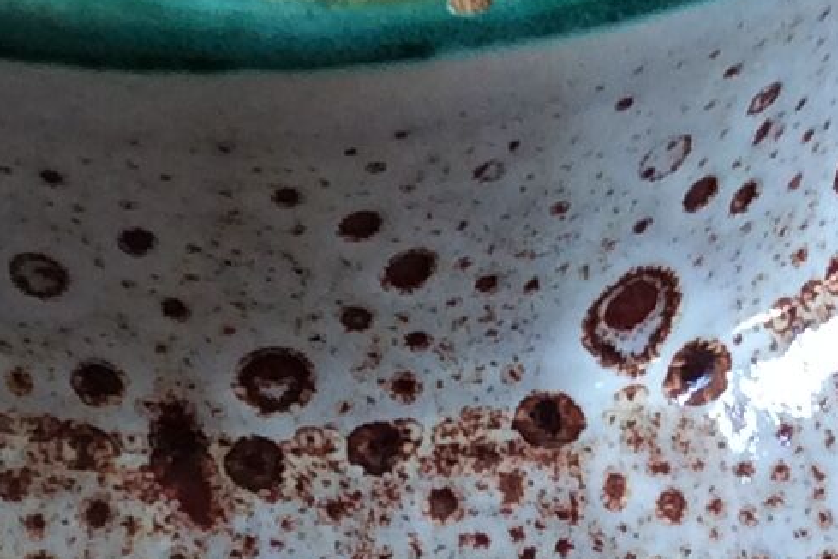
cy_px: 677
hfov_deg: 11.7
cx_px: 435
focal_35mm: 176
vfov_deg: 7.7
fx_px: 4097
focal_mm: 3.3
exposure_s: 1/25
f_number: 2.4
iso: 64
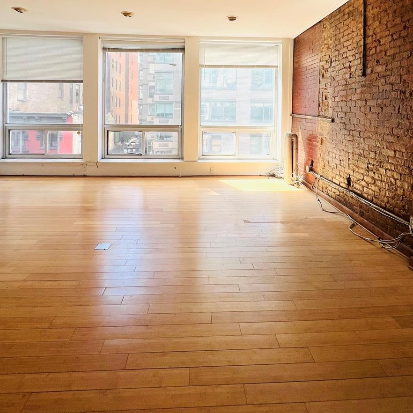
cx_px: 207
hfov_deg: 74.8
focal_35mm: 20
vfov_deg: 70.8
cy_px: 114
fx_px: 270
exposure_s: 1/179
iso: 32
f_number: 1.8
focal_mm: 1.57
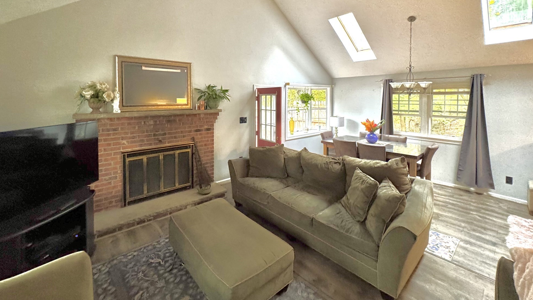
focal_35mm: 16
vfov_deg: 65.5
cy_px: 103
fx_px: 226
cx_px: 265
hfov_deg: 99.4
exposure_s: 1/60
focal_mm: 2.22
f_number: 2.2
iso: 400
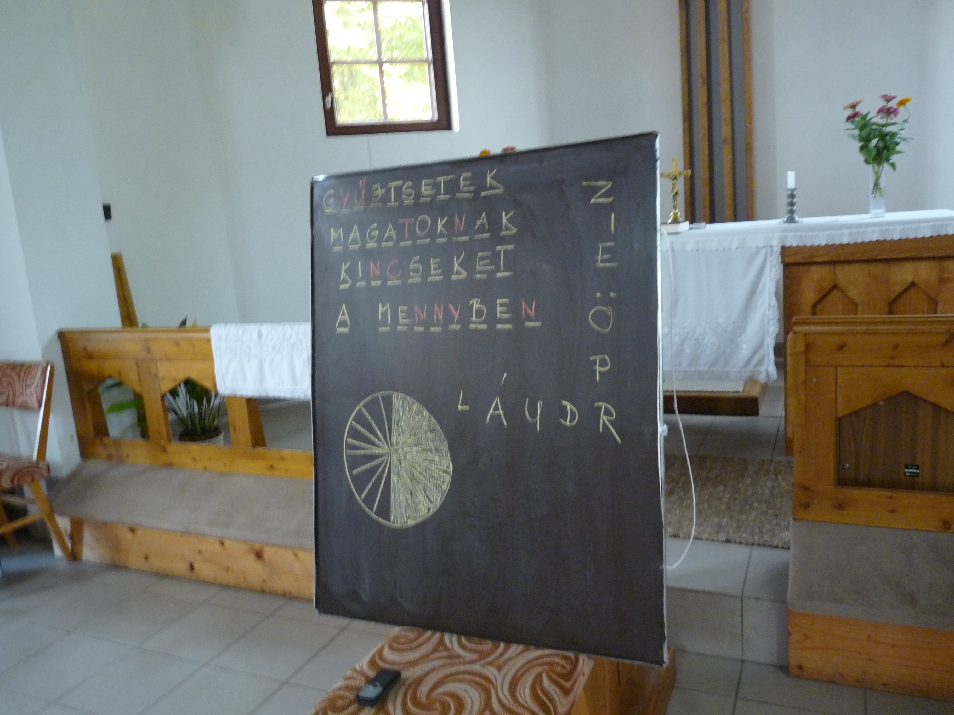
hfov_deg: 65.3
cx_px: 477
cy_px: 358
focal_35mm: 27
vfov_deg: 51.4
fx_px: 744
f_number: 2.8
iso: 400
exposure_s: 1/13
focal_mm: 4.8
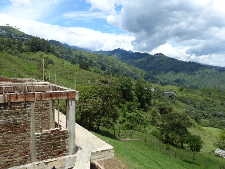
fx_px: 188
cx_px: 112
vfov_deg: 48.2
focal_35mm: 29
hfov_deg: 61.7
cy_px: 84
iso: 100
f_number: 4
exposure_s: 1/800
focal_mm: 5.3
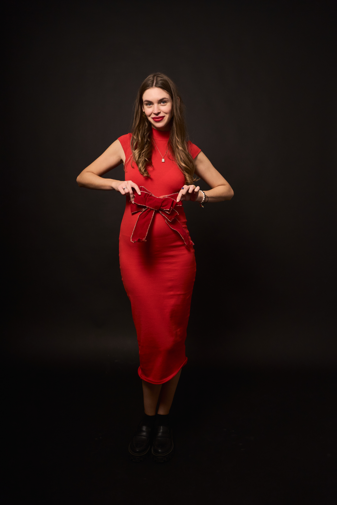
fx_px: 492
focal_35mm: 35
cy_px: 252
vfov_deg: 54.4
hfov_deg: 37.8
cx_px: 168
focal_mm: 35
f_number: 6.3
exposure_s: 1/250
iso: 500
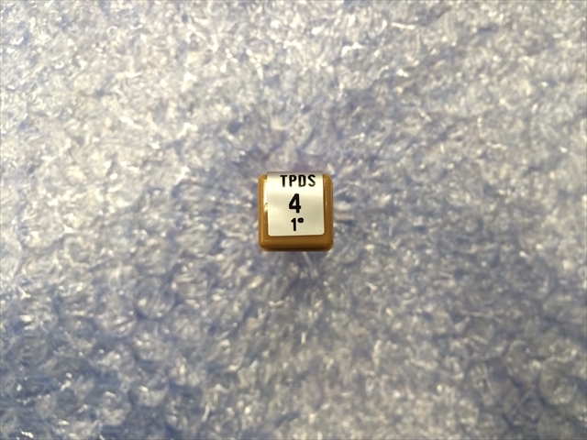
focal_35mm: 29
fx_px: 492
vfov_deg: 48.2
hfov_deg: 61.7
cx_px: 294
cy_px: 220
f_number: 2.2
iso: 64
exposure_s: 1/30
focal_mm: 4.15
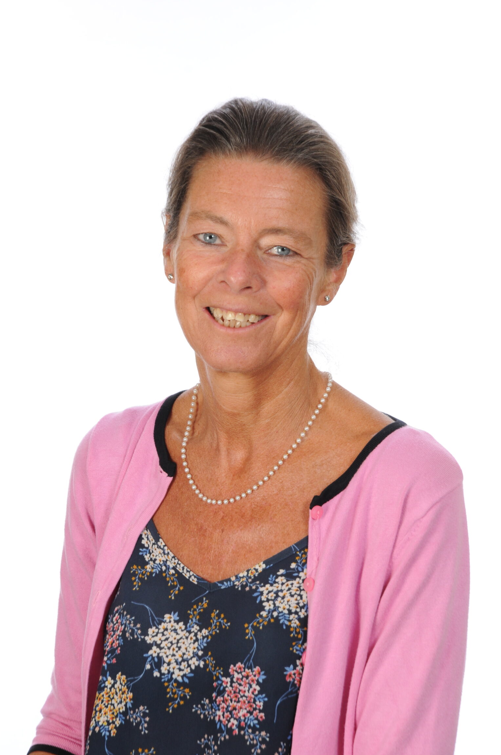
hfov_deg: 7.8
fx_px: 3653
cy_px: 381
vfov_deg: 11.8
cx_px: 247
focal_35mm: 175
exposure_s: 1/125
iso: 200
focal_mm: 105
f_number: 11
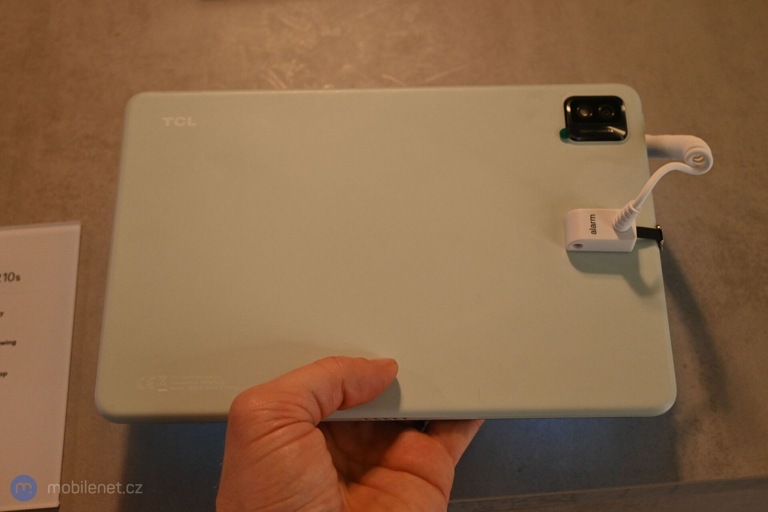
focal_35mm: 46
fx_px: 976
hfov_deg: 43.0
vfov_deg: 29.4
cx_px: 384
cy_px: 256
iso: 1600
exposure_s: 1/125
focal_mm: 30.5
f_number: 4.8
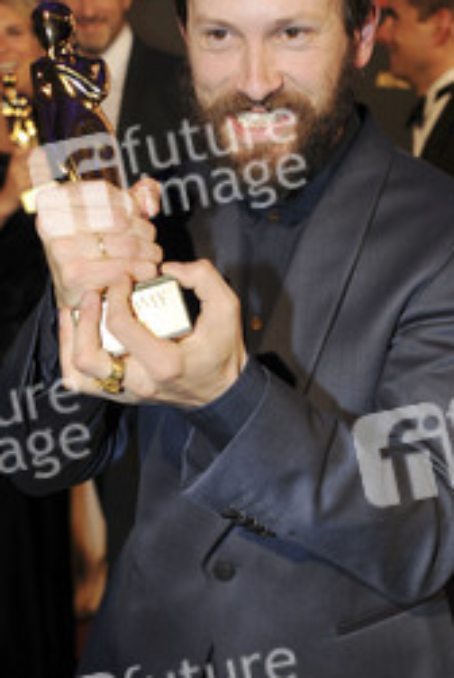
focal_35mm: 70
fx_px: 1320
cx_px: 247
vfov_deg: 28.8
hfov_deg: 19.5
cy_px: 308
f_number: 4.2
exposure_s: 1/250
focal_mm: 44
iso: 800
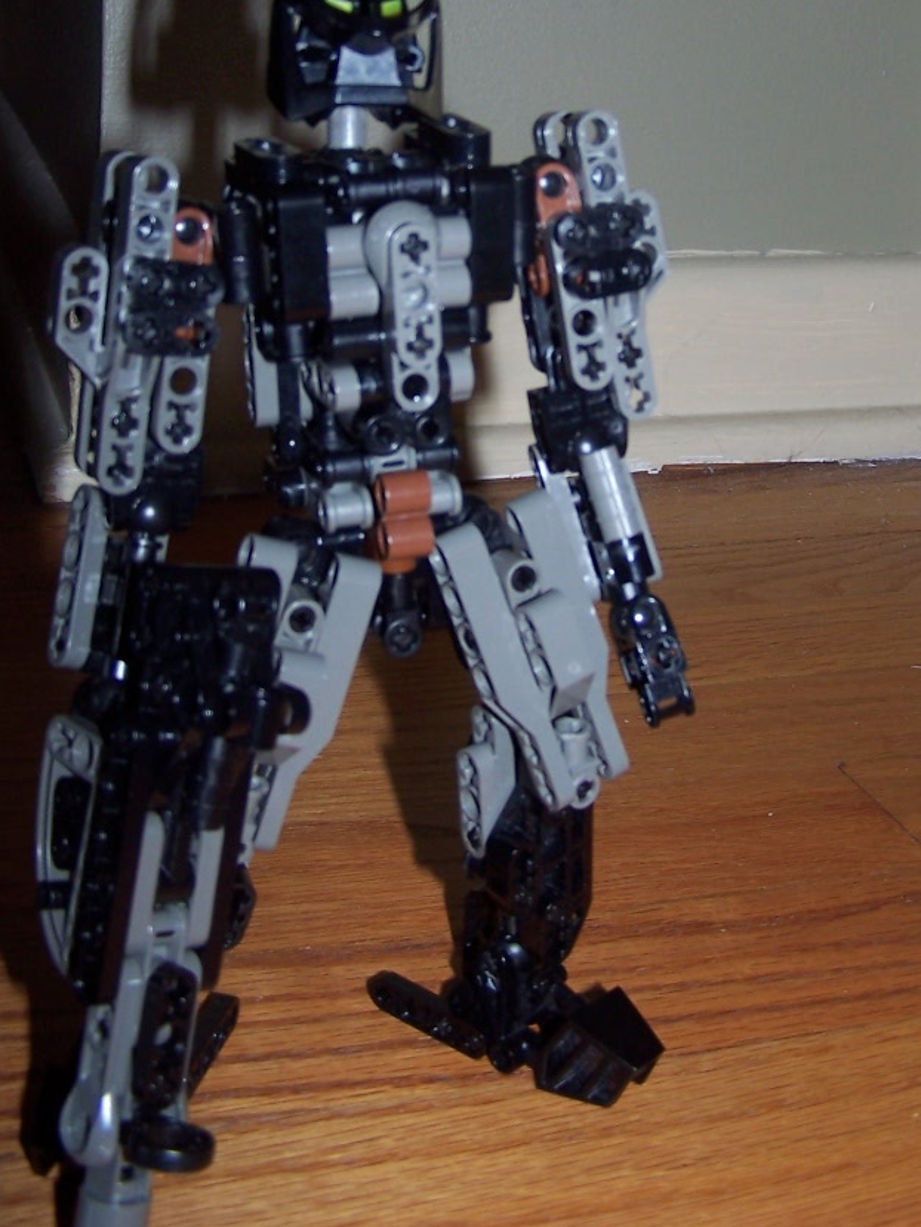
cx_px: 499
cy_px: 349
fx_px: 1951
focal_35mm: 55
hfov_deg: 26.6
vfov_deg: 34.4
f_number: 2.8
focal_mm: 6.3
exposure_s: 1/60
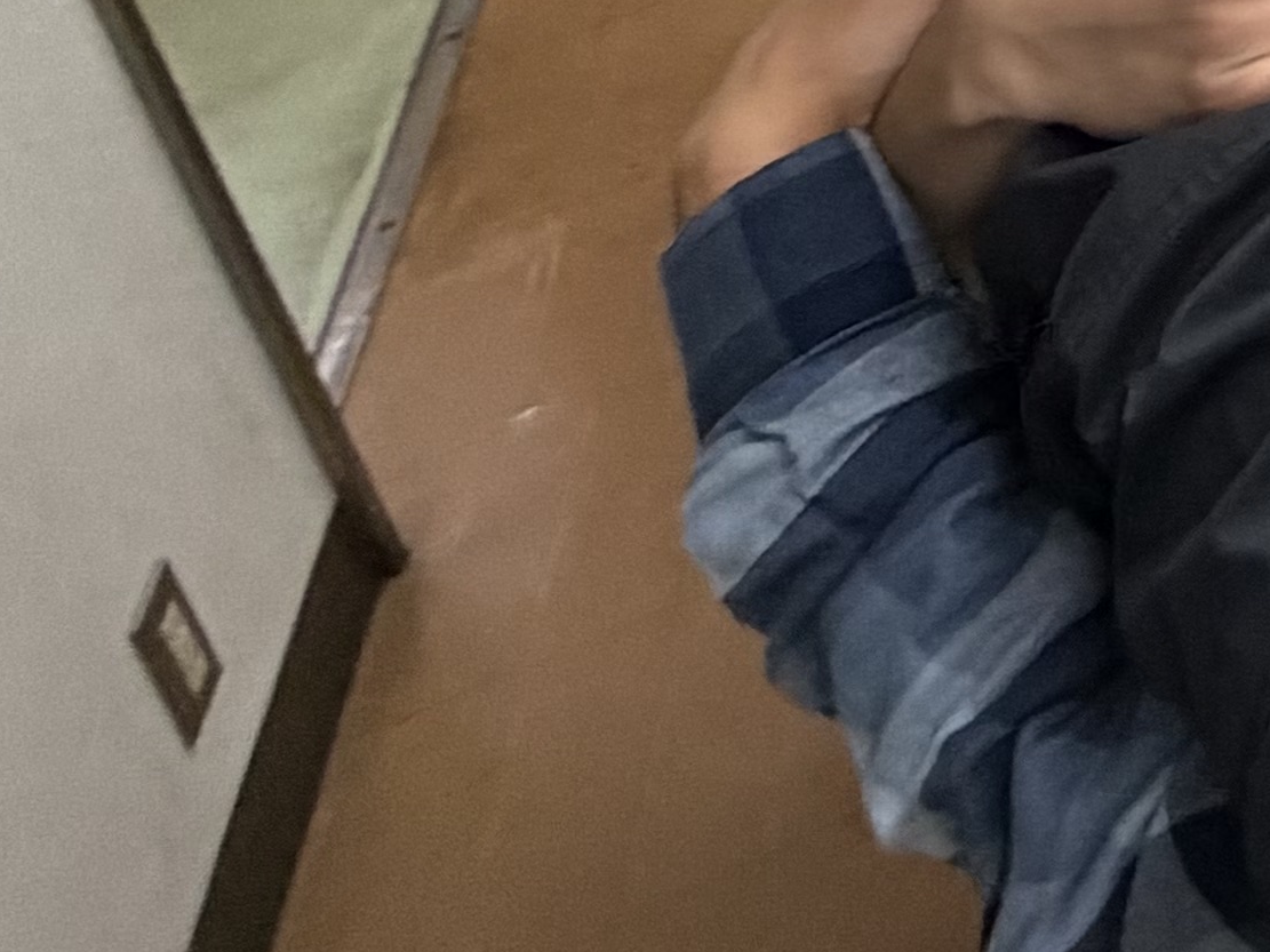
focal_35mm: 72
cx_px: 3011
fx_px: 2641
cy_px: -1129
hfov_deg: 15.4
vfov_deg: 15.1
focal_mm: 2.22
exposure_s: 1/50
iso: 250
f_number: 2.2
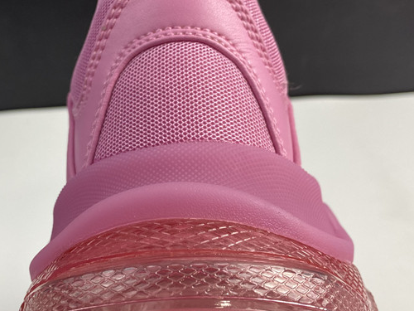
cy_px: 158
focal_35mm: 52
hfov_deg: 36.5
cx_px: 144
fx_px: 622
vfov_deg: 28.0
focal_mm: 4.25
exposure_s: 1/100
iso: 50
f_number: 1.8
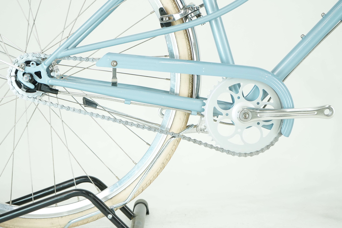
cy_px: 114
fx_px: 636
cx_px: 171
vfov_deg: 20.3
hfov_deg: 30.1
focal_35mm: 67
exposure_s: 1/200
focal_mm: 67
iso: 1600
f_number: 5.6
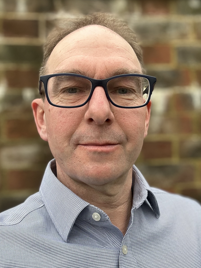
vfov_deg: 47.8
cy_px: 123
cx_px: 94
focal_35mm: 39
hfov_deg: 36.8
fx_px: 302
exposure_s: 1/121
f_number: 1.9
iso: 40
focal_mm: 2.69
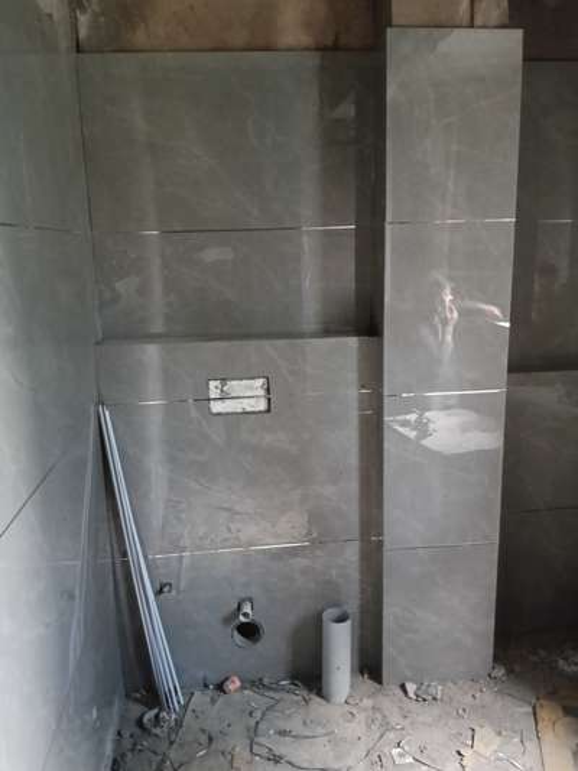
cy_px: 386
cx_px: 289
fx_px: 601
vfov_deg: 65.3
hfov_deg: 51.4
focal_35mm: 27
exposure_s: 1/14.3
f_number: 1.8
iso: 4000
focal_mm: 3.98
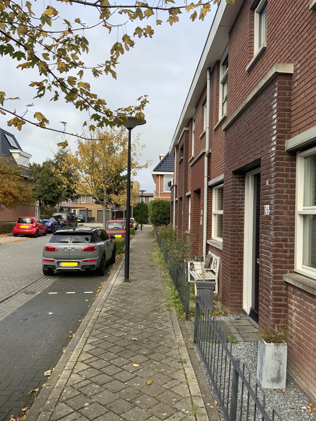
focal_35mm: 29
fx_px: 353
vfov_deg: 61.7
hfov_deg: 48.2
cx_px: 158
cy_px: 210
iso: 16
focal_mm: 3
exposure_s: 1/599
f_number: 1.8
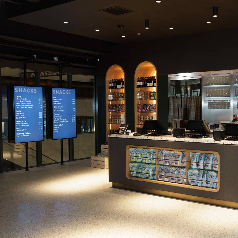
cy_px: 119
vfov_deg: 37.6
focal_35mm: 45
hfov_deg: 36.9
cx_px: 169
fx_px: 350
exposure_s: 1/60
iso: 3200
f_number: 5.6
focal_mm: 35
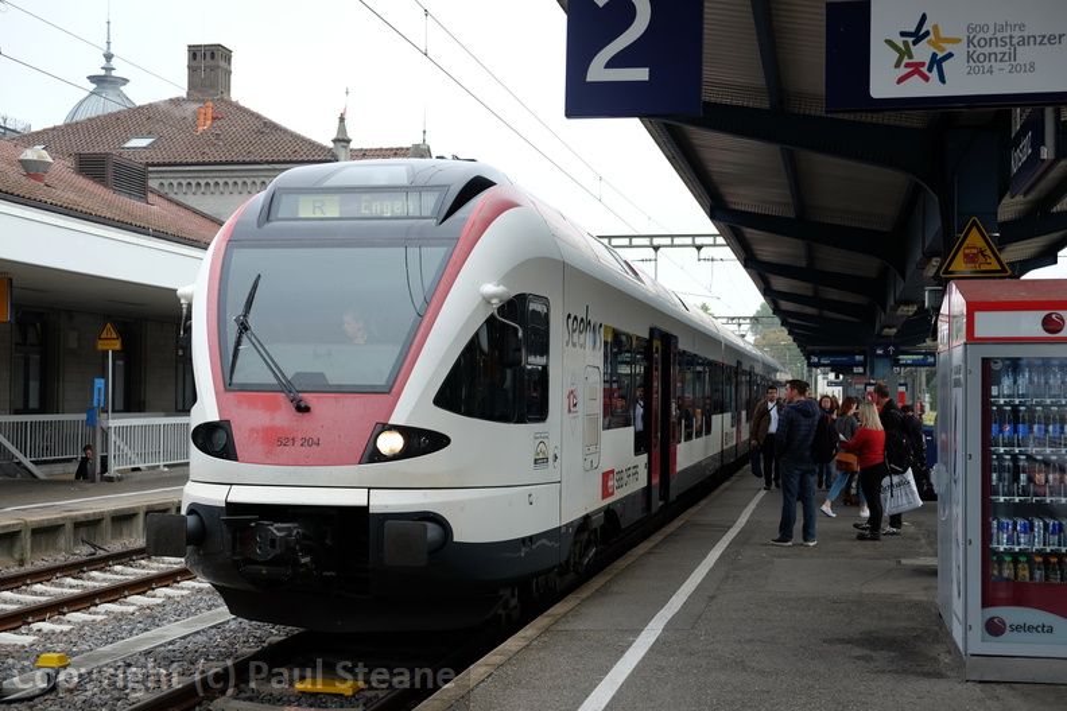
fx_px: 1334
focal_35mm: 45
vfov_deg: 29.9
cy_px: 356
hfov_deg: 43.6
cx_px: 534
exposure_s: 1/160
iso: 200
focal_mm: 30.2
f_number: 4
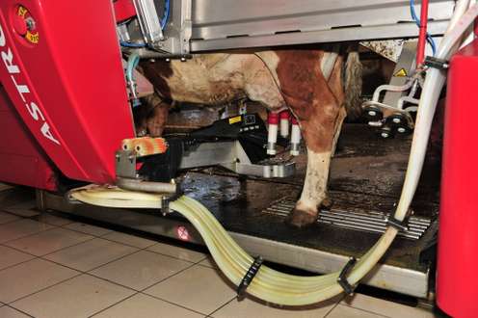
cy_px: 159
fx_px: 464
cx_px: 239
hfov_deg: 54.5
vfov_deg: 37.8
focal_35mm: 35
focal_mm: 35
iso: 200
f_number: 5
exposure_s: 1/60
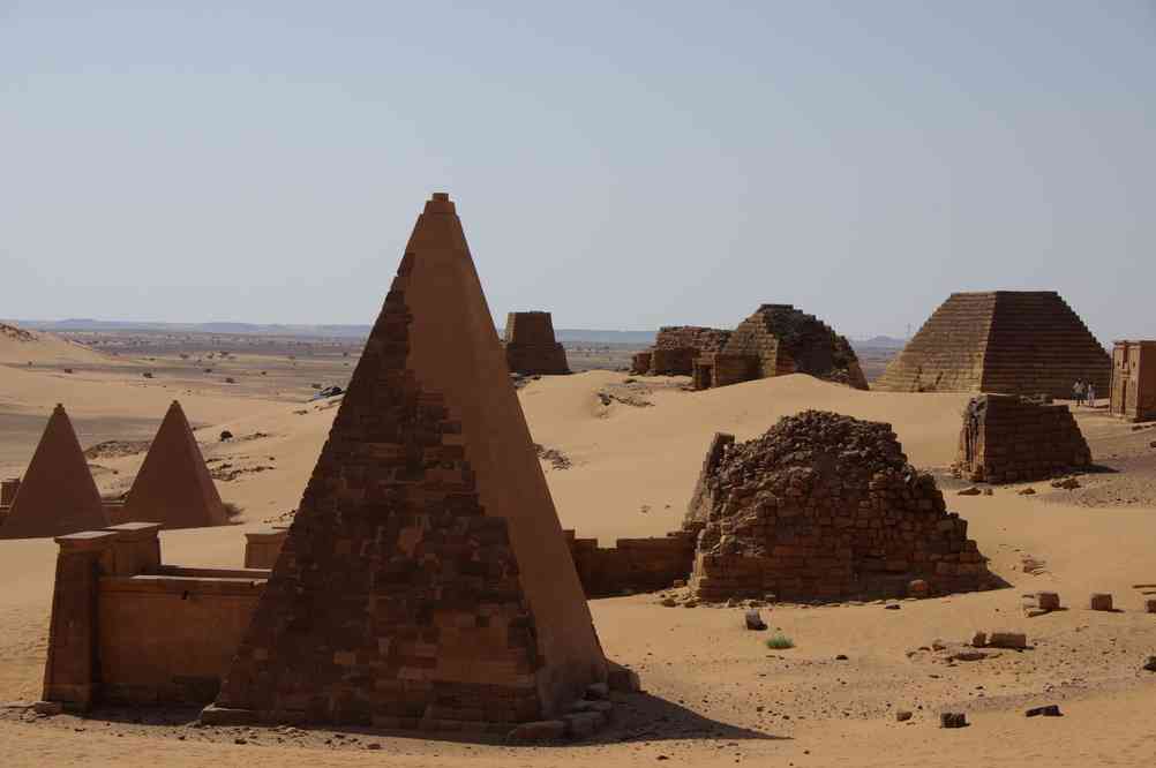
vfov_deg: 21.2
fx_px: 2053
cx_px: 578
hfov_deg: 31.4
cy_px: 384
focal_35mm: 64
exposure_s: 1/250
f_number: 9.5
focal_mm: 42.5
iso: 100
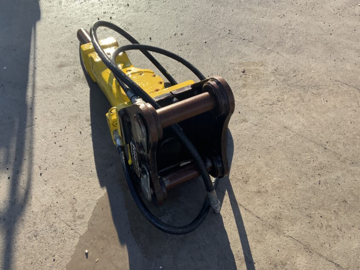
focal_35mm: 35
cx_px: 163
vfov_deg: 40.6
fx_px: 364
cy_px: 118
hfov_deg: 52.6
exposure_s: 1/1144
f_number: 1.8
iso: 16
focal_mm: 3
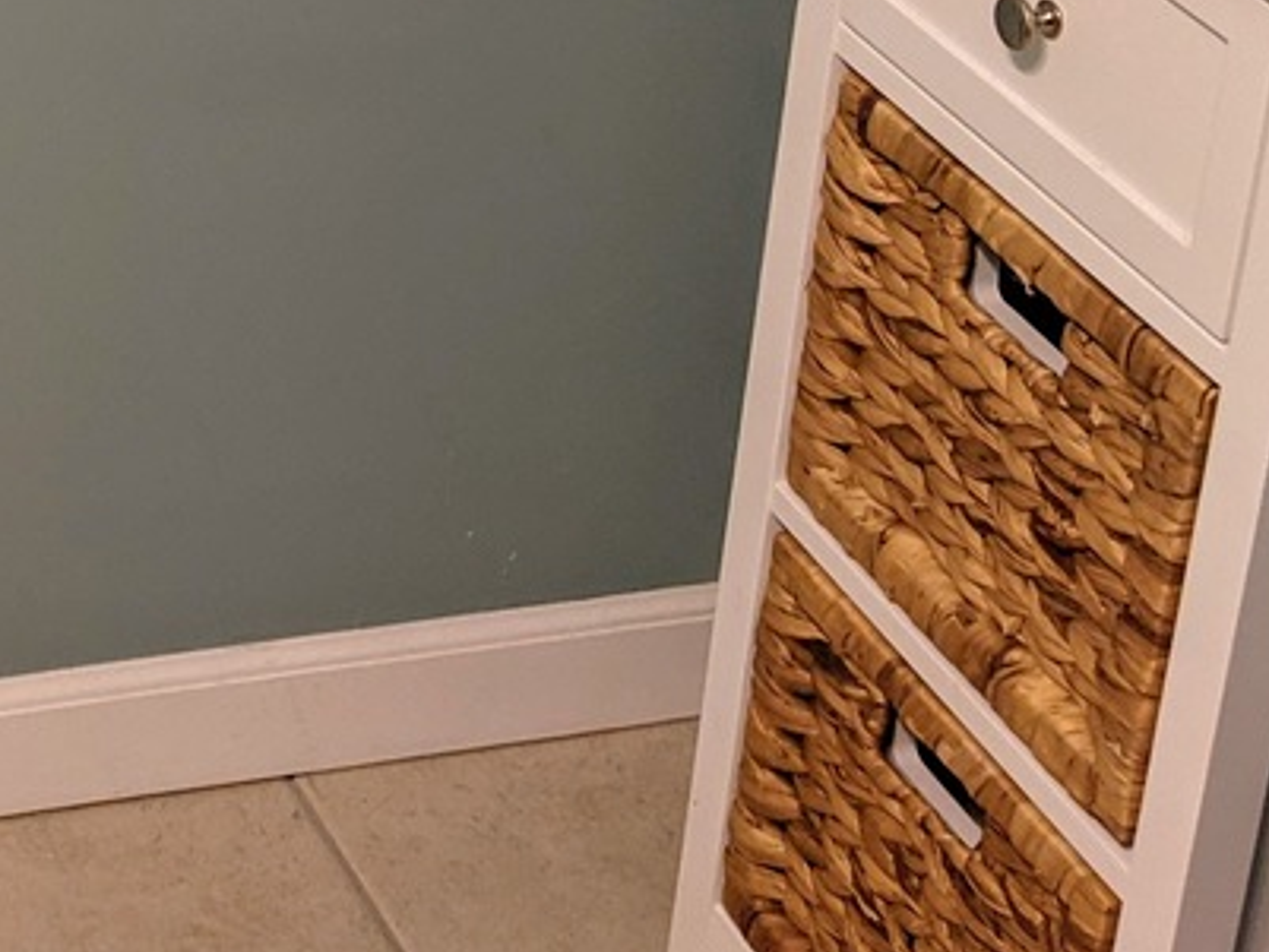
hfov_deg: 18.6
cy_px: -620
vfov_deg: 14.0
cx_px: -443
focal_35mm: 97
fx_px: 3557
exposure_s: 1/24
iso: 86
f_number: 1.8
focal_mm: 4.44
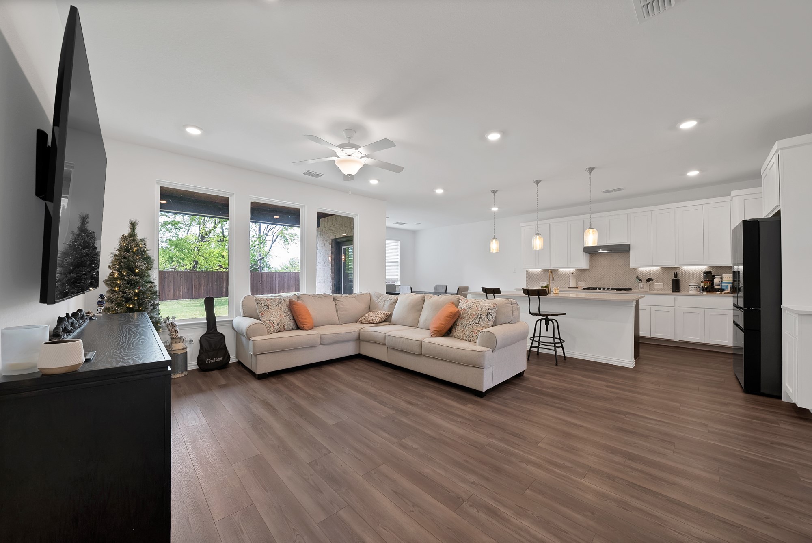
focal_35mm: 12
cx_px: 406
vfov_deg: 90.1
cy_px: 272
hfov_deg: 112.6
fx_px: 271
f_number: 9
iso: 640
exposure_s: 1/8
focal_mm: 12
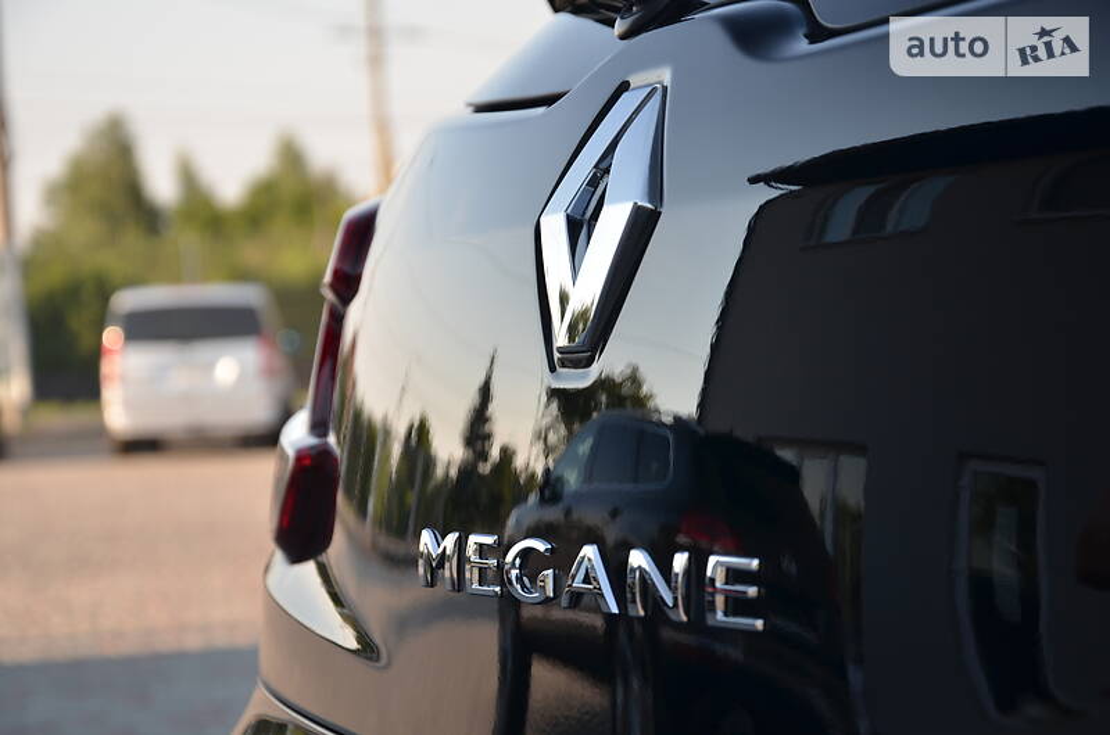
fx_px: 2862
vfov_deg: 14.6
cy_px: 368
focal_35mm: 93
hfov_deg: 22.0
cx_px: 555
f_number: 5.6
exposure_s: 1/125
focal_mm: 62
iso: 220
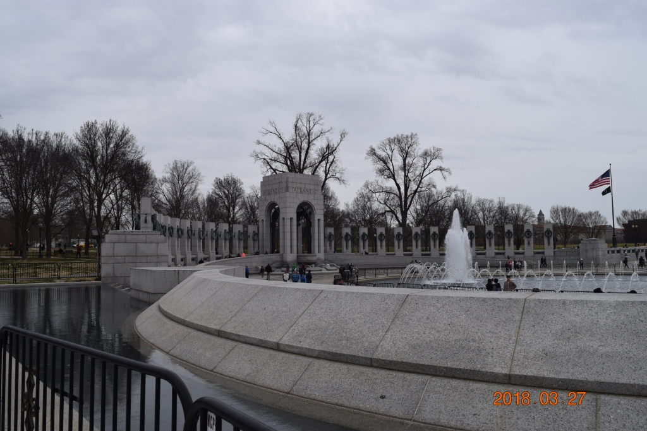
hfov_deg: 67.4
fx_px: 485
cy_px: 216
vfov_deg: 47.9
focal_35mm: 27
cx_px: 324
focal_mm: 18
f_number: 10
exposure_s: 1/400
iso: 200
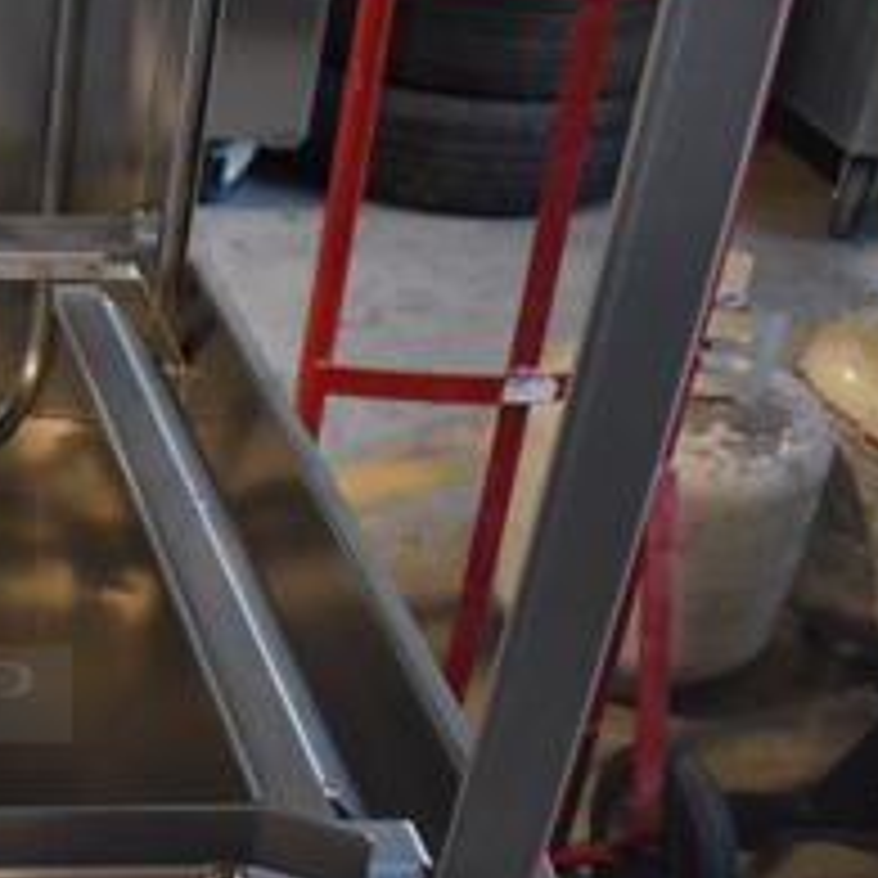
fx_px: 2066
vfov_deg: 24.0
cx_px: -428
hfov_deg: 20.6
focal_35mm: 72
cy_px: 504
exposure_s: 1/125
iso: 1600
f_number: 3.5
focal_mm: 18
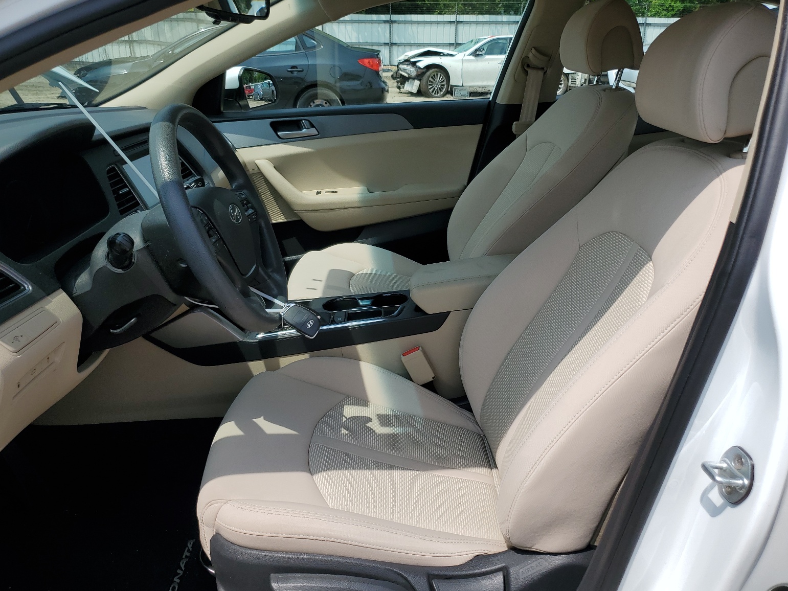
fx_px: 615
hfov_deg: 65.3
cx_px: 401
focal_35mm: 27
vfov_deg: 51.4
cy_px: 305
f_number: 1.5
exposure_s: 1/3333
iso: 50
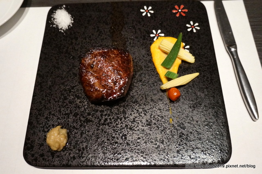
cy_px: 87
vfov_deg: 41.6
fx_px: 229
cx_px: 131
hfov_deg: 59.6
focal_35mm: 32
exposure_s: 1/60
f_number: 4
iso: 2500
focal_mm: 21
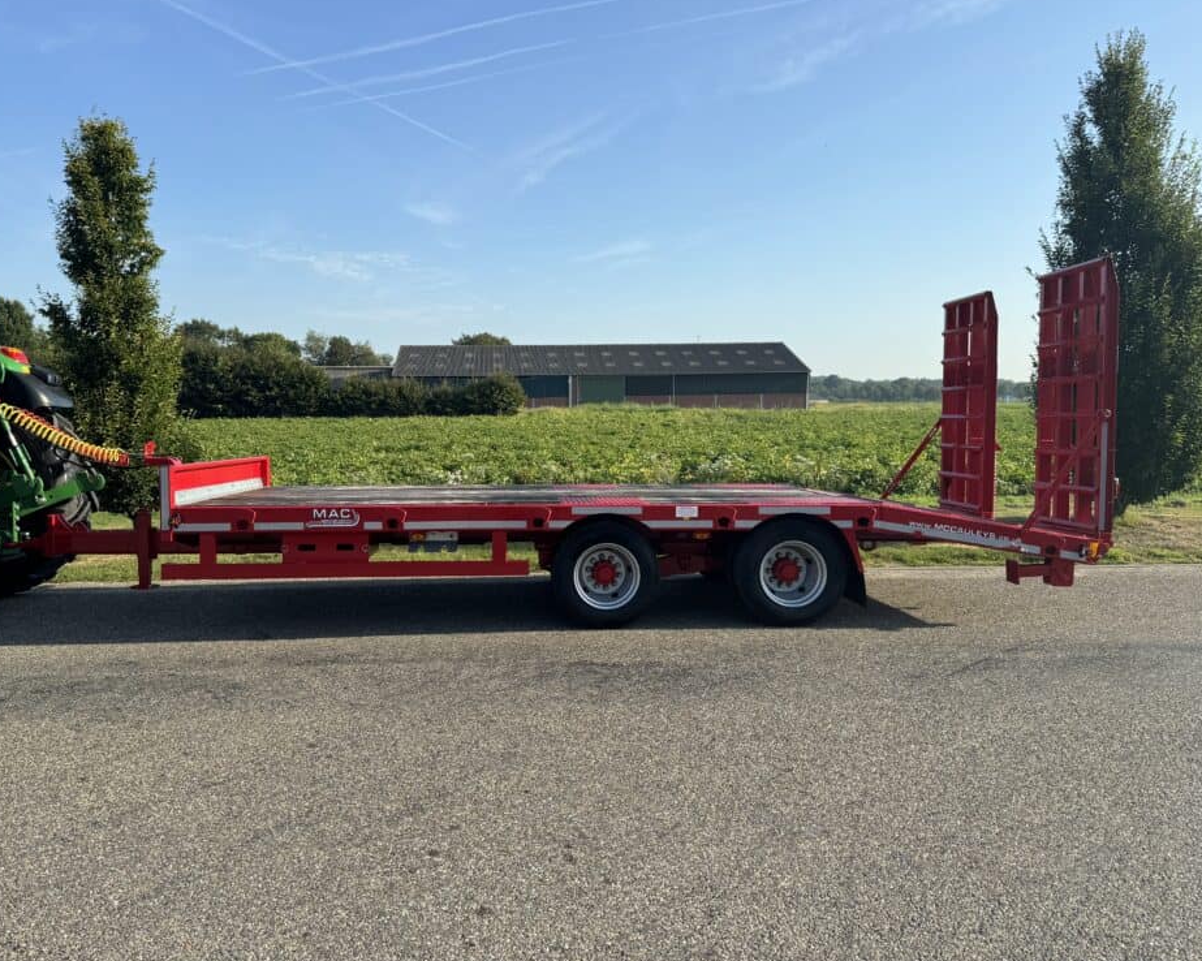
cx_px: 546
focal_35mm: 26
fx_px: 925
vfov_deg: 54.9
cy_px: 470
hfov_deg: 65.9
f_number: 1.78
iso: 80
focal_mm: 6.76
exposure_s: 1/1721
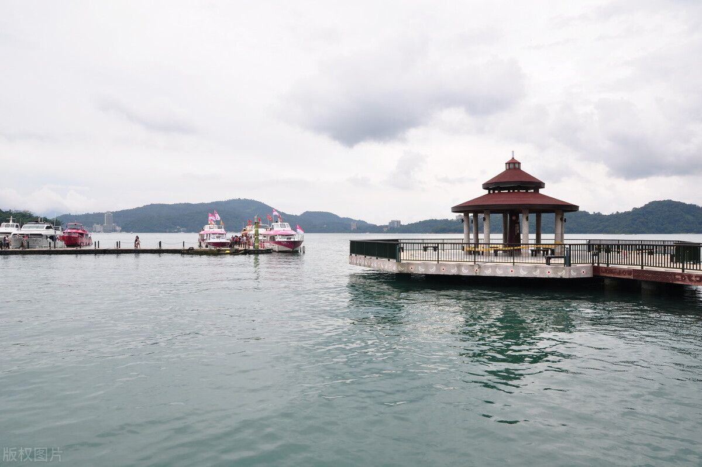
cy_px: 234
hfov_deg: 70.5
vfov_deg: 50.3
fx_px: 497
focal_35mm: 26
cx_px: 351
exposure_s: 1/125
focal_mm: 17
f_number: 16
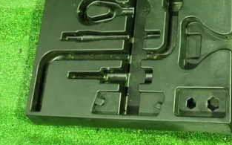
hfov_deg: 32.4
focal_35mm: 61
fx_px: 385
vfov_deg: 20.7
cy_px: 7
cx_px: 193
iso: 1250
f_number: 2.3
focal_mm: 5.5
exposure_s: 1/30
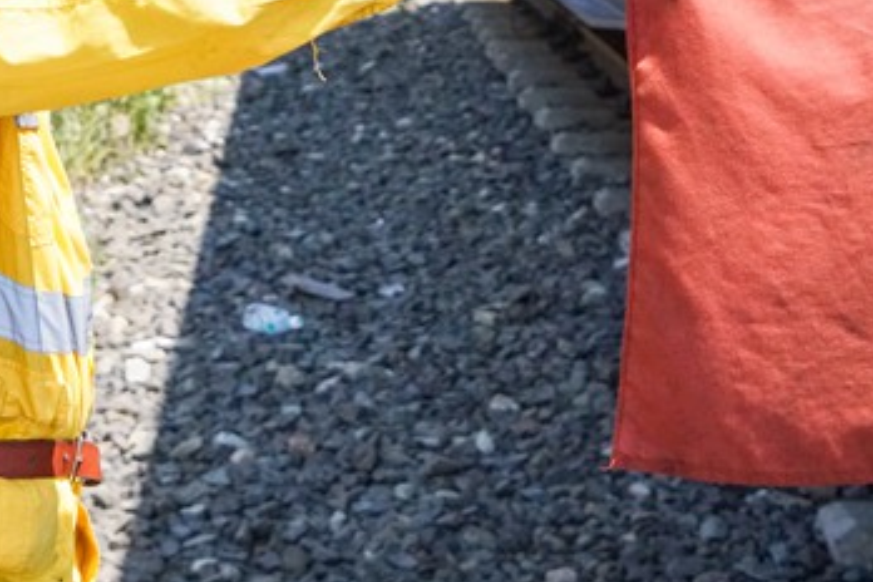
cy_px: 28
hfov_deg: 22.8
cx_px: 339
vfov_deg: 15.1
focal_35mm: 89
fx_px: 2158
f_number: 5
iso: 4000
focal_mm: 36
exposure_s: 1/8000
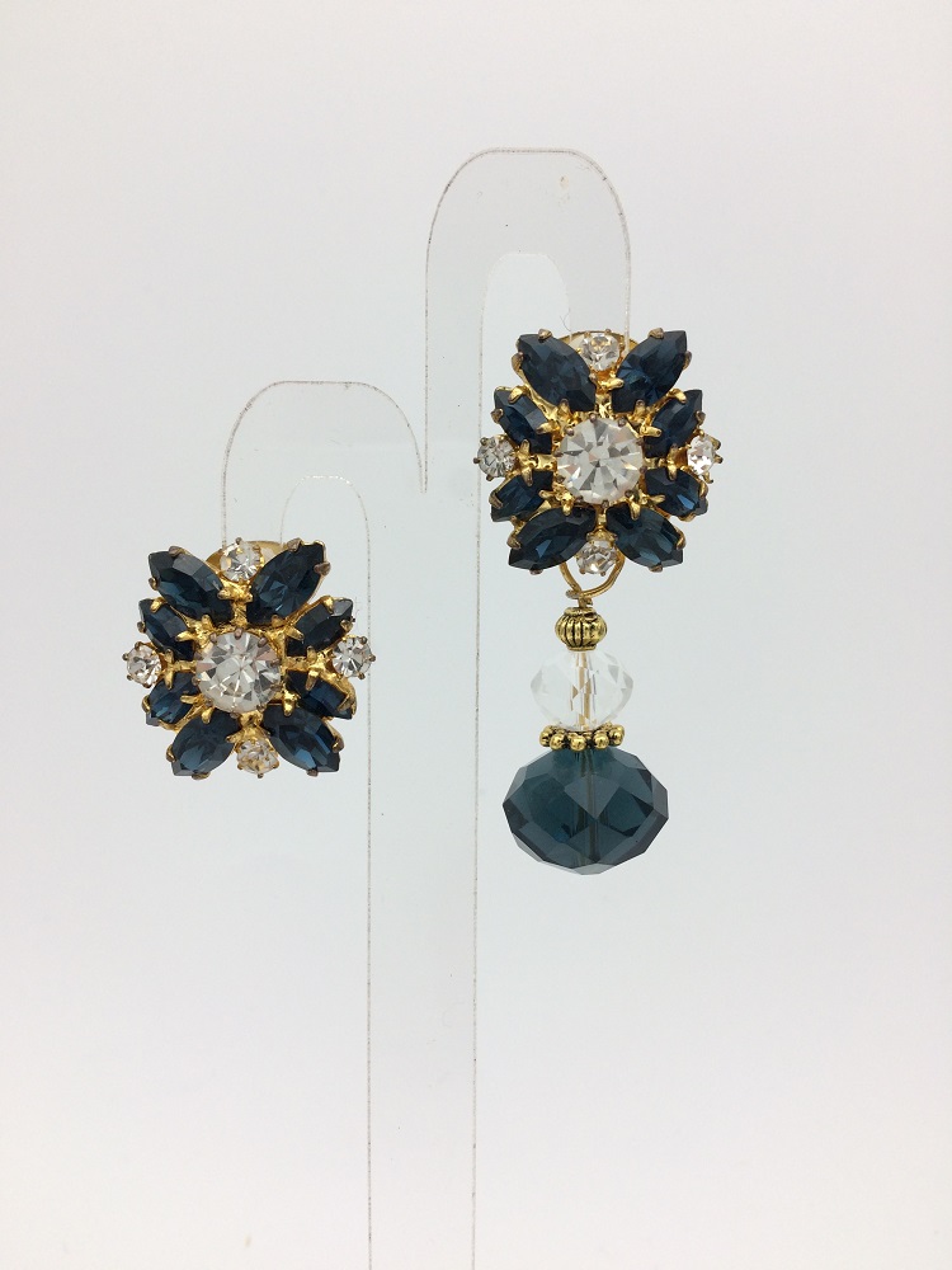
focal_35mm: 29
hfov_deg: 48.2
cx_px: 476
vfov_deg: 61.7
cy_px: 635
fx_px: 1063
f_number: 2.2
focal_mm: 4.15
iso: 32
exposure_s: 1/265
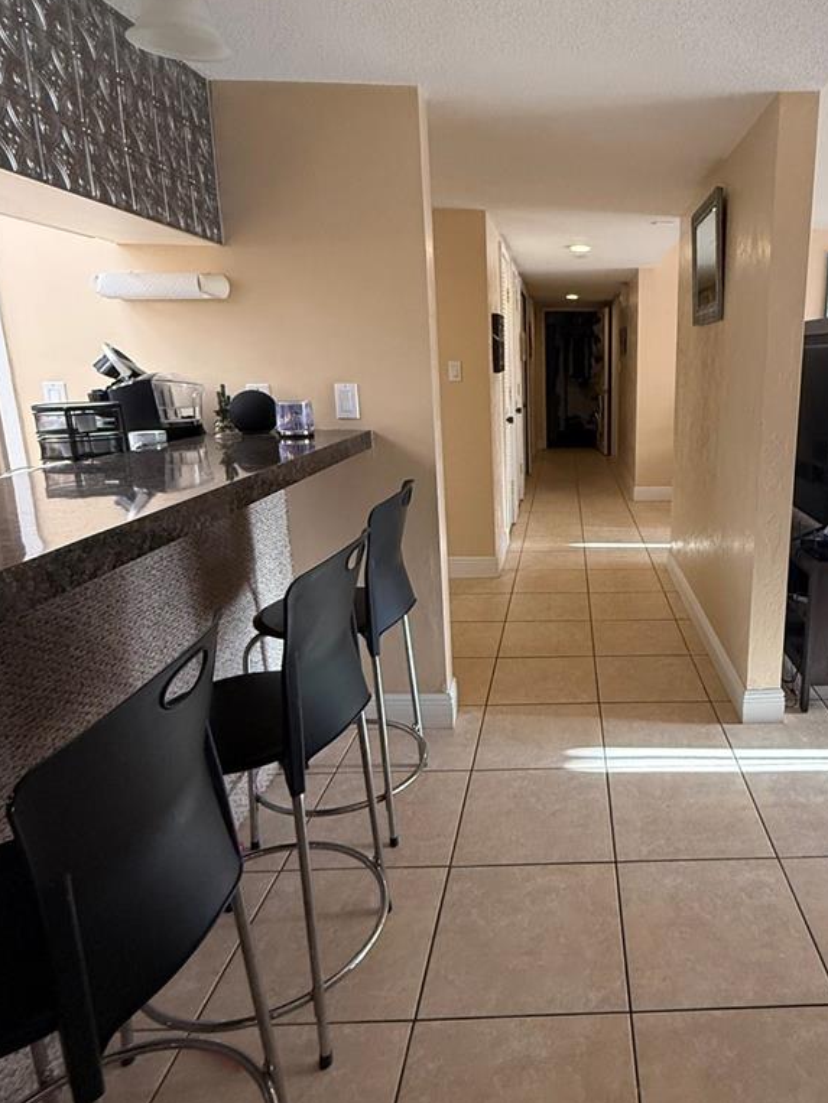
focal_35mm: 22
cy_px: 523
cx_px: 595
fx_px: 702
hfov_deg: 58.7
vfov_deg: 76.3
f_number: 2.2
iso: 500
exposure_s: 1/120
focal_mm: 2.22
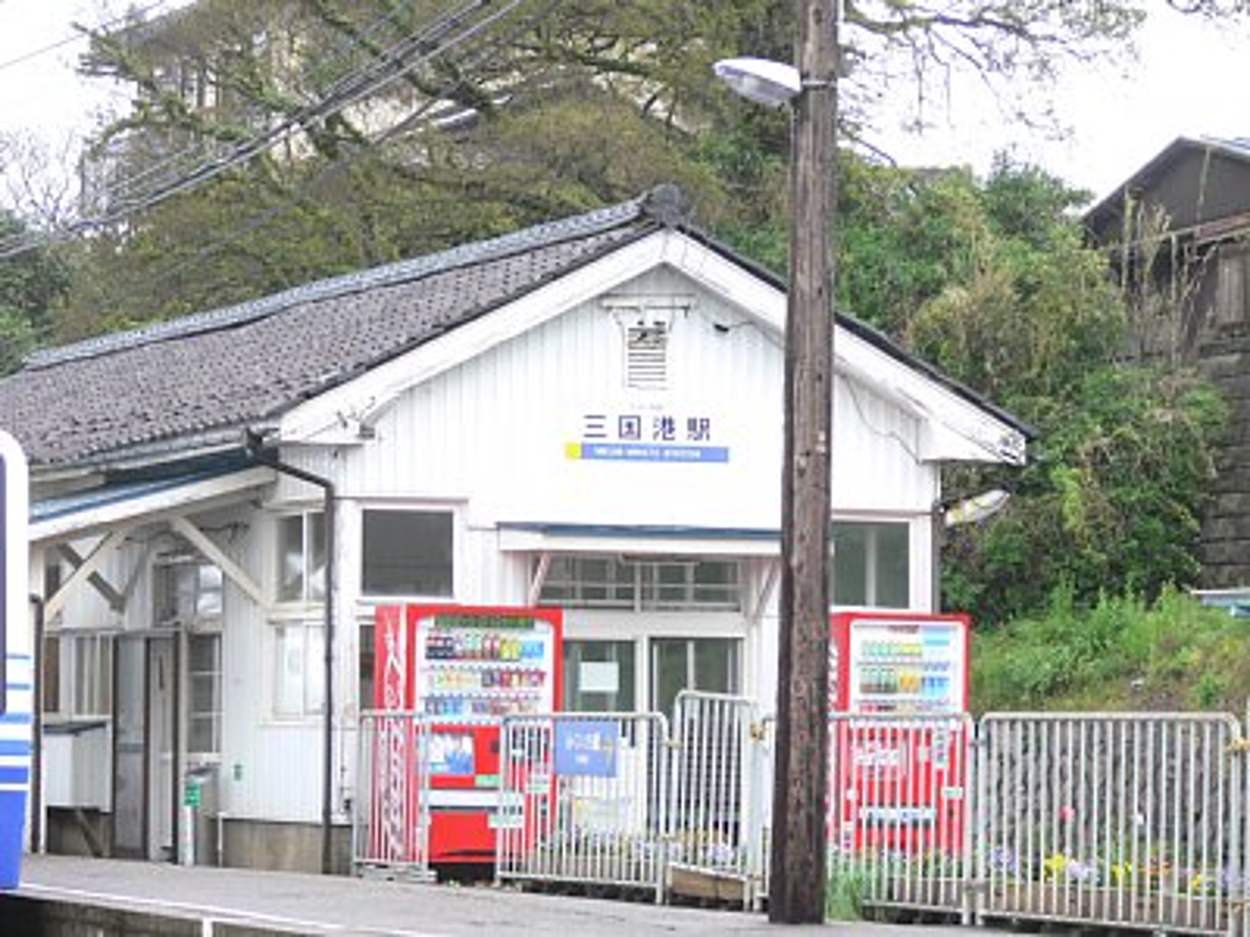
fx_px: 5055
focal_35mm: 140
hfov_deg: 14.1
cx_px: 625
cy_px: 468
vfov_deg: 10.6
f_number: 3.6
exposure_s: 1/50
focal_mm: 29.5
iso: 80
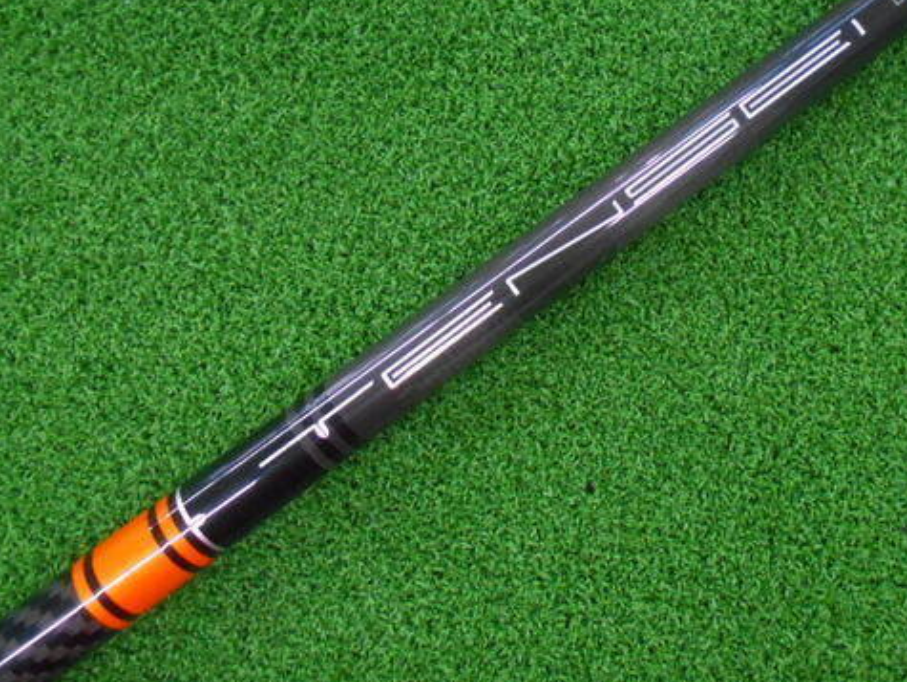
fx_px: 918
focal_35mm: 35
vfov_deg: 40.3
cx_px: 565
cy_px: 237
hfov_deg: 52.1
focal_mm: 4.6
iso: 800
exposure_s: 1/80
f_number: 3.2
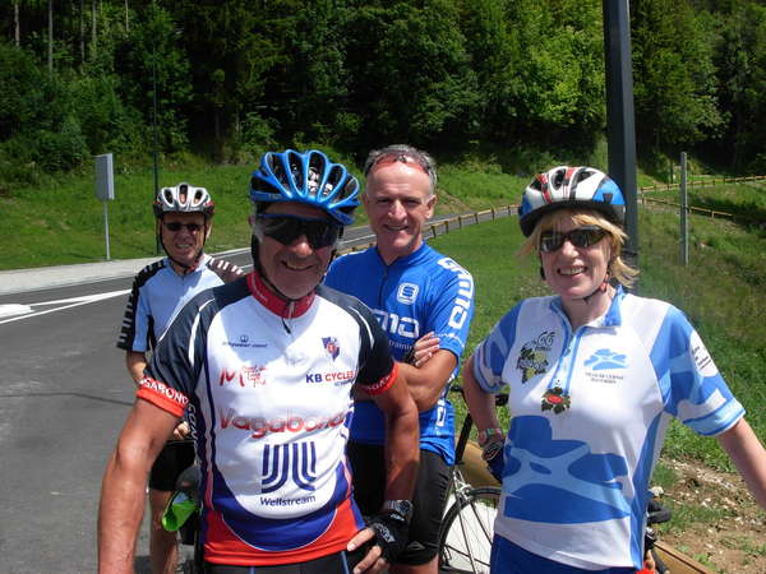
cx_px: 383
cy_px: 287
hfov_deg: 49.0
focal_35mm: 38
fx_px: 841
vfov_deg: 37.7
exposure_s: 1/395
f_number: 4.9
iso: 79
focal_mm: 6.3
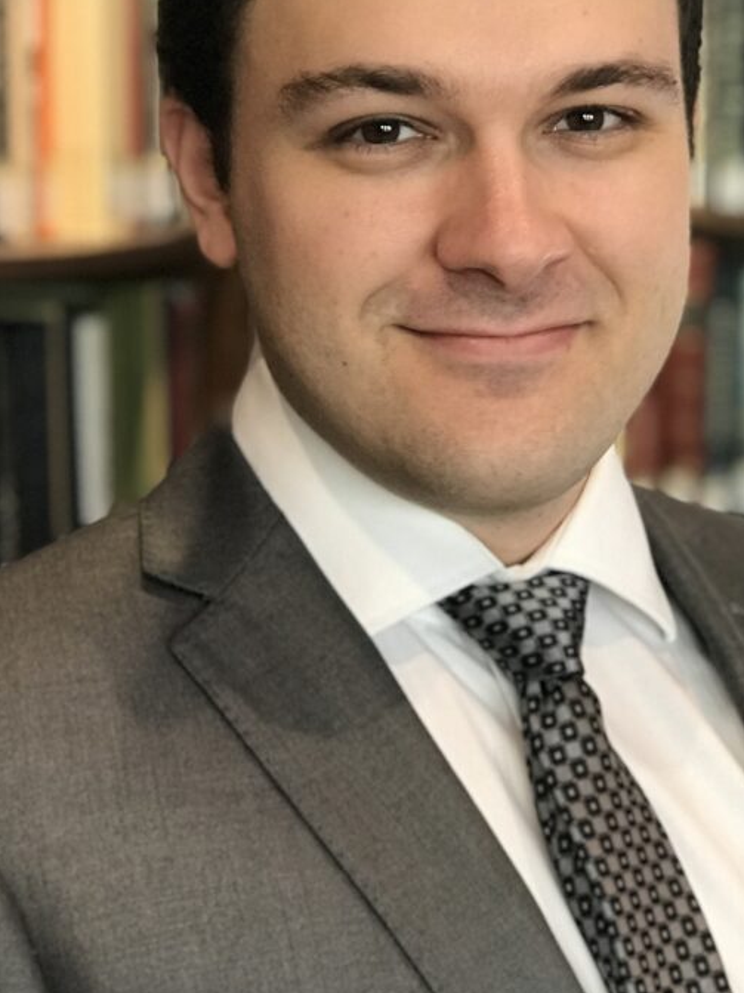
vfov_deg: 22.5
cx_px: 396
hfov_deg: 17.0
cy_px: 408
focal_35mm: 87
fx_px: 2494
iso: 320
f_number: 2.8
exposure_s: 1/60
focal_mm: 6.6
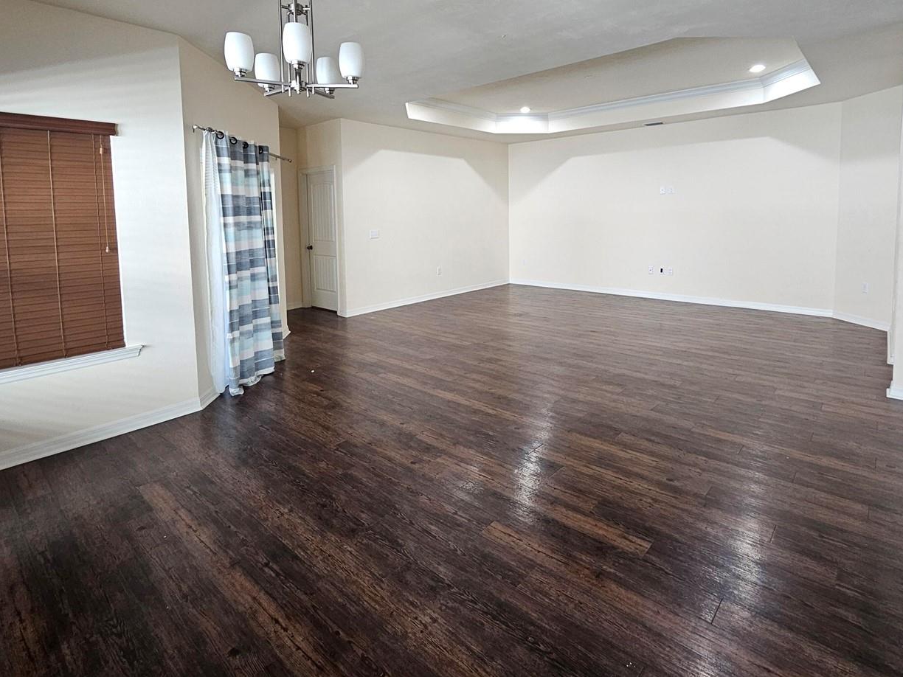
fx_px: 443
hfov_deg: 91.0
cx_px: 448
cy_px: 242
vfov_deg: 73.1
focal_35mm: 17
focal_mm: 2.2
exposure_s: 1/60
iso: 200
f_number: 2.2
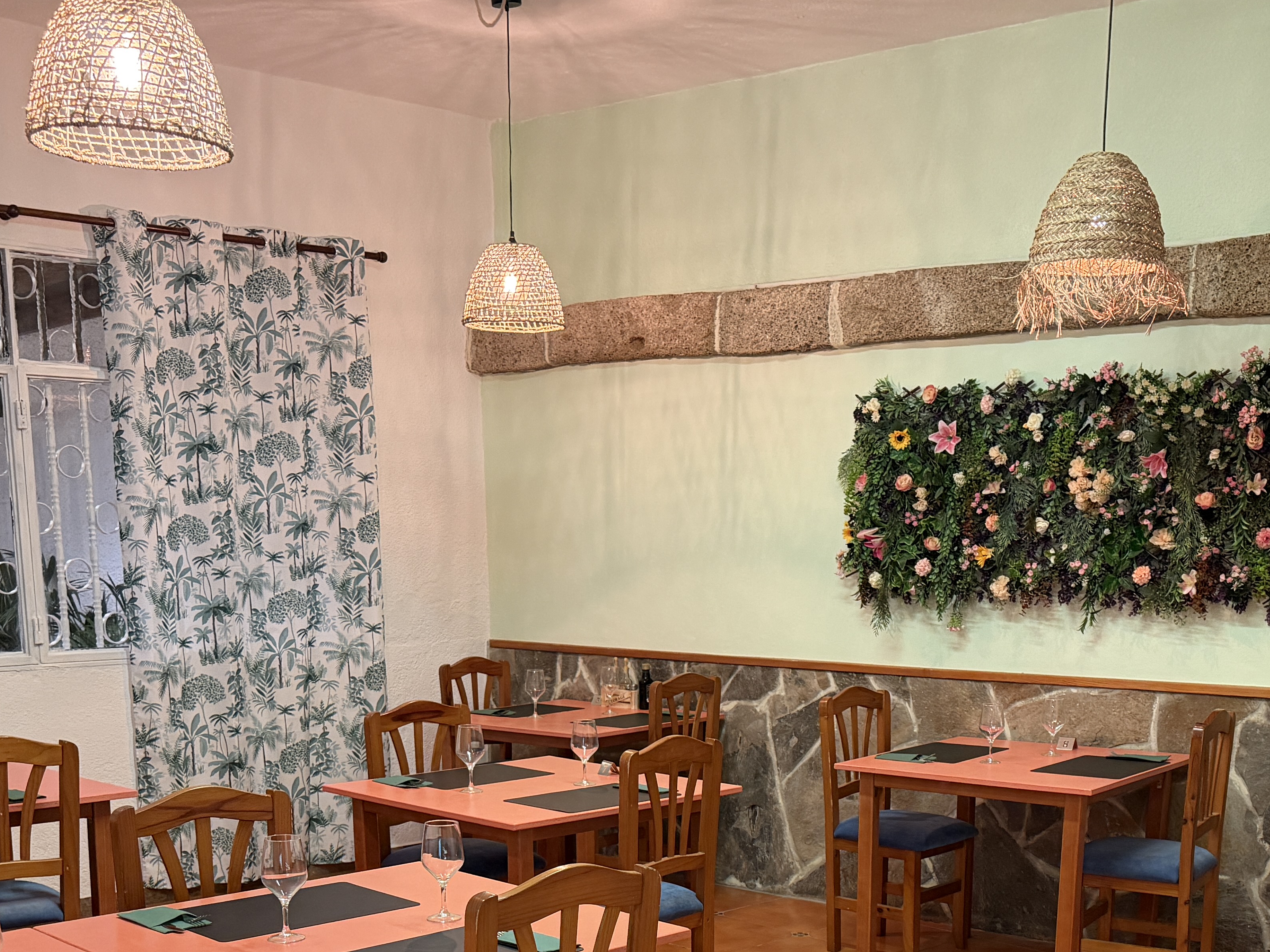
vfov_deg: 32.2
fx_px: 1578
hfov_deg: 43.8
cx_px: 693
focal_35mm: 43
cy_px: 830
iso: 500
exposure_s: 1/50
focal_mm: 6.76
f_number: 1.78
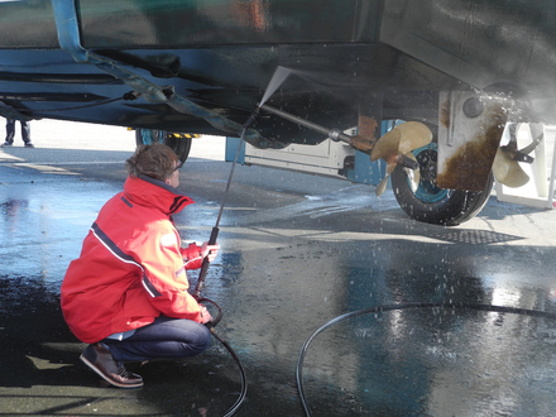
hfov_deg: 34.9
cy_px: 208
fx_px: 883
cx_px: 278
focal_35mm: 55
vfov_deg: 26.6
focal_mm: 11.8
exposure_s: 1/184
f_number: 3.5
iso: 100
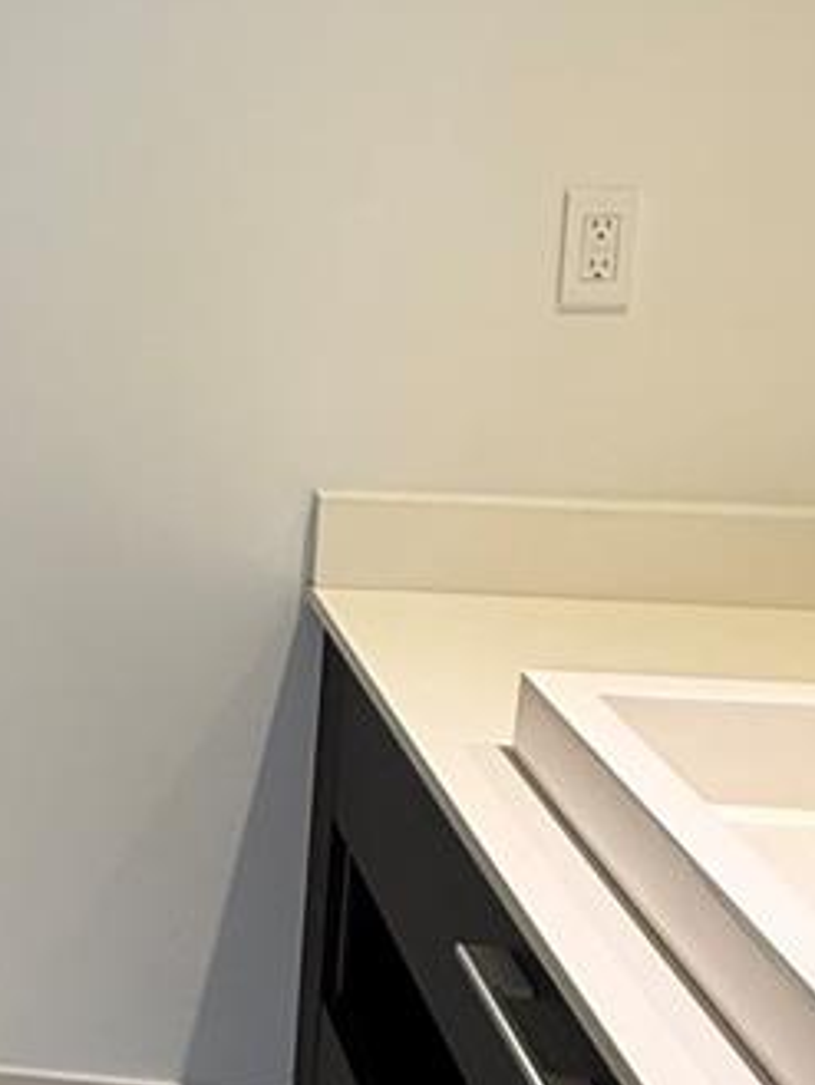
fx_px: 1600
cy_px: 330
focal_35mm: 51
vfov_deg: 36.9
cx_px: -327
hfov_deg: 24.0
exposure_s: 1/60
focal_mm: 2.22
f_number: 2.2
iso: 200
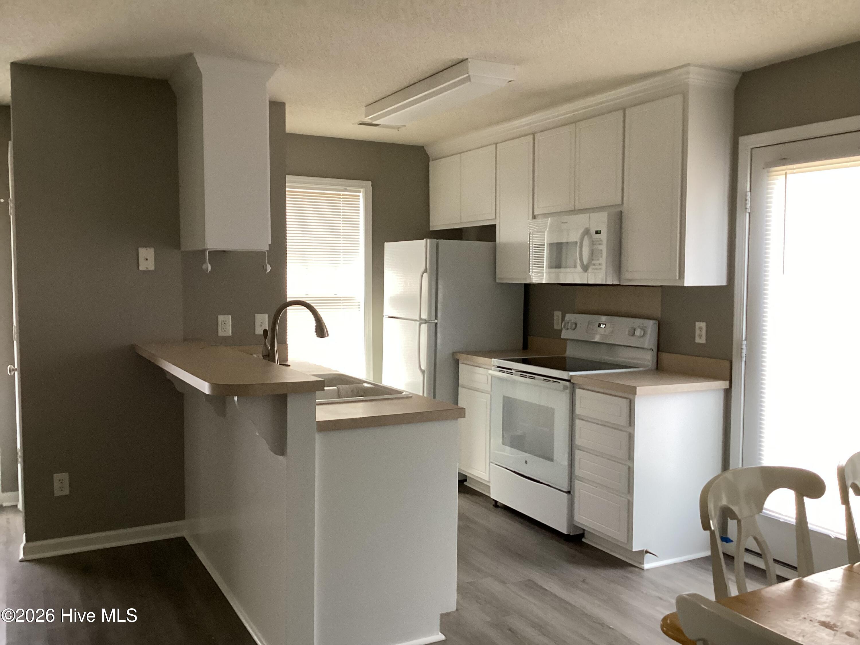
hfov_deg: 58.4
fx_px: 770
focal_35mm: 31
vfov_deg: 45.4
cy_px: 322
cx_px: 430
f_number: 2.4
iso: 250
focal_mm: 3.3
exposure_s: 1/60
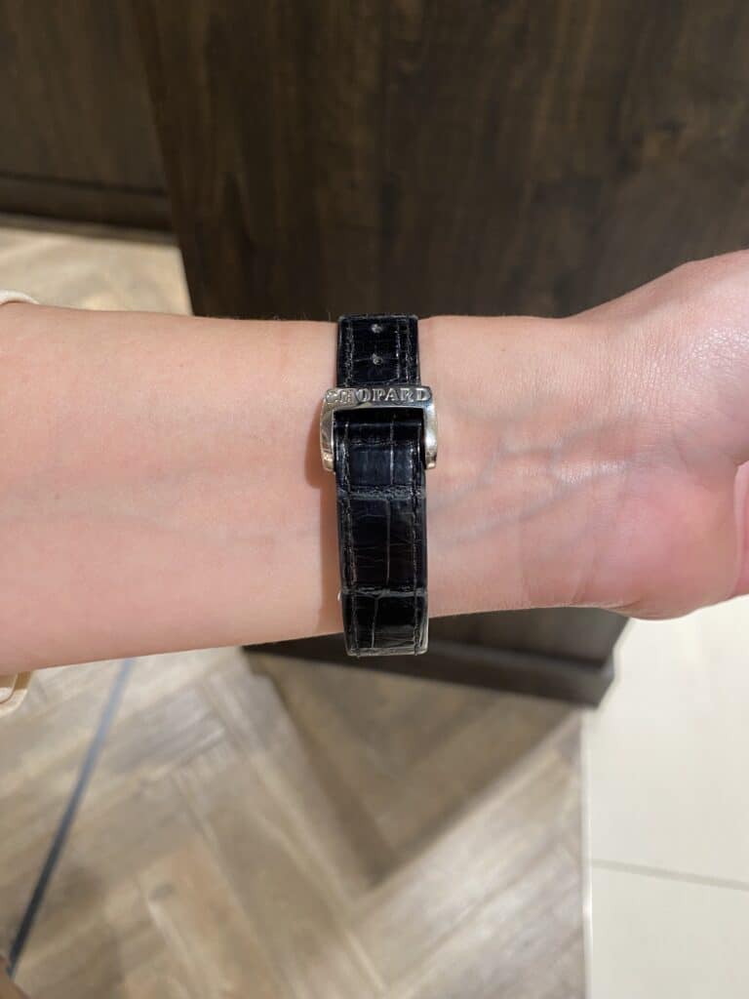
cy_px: 500
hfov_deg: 53.1
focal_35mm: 26
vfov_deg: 67.3
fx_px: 750
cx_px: 374
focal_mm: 4.25
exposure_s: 1/50
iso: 100
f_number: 1.8
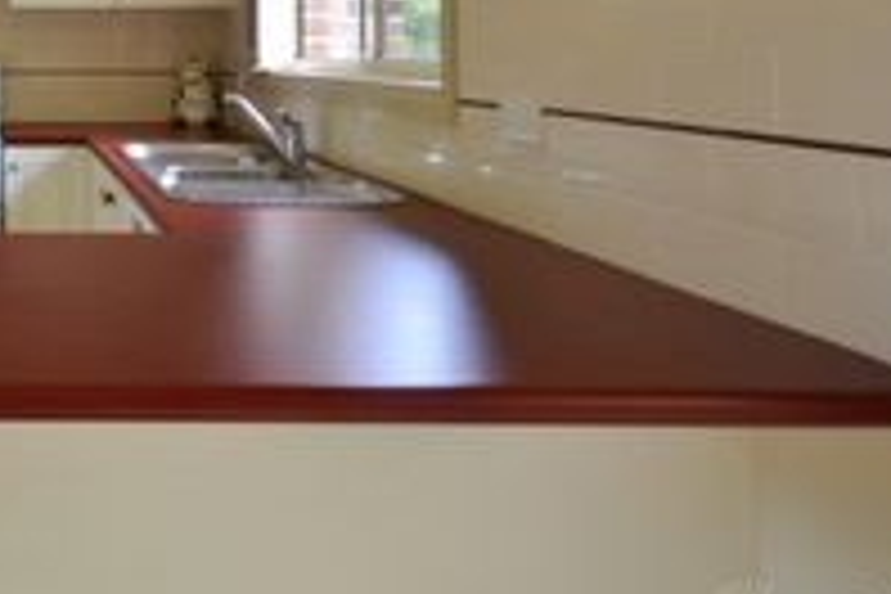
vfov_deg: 31.7
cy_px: 11
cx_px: 0
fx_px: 970
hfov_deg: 42.6
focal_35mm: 39
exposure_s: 1/100
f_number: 5
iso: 400
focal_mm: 11
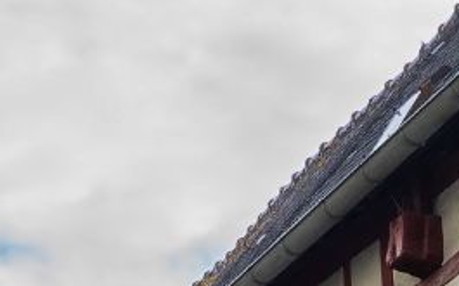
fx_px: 2562
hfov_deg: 9.8
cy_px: 927
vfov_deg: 5.8
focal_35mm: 205
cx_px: 753
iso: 200
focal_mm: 26
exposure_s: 1/350
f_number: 5.6
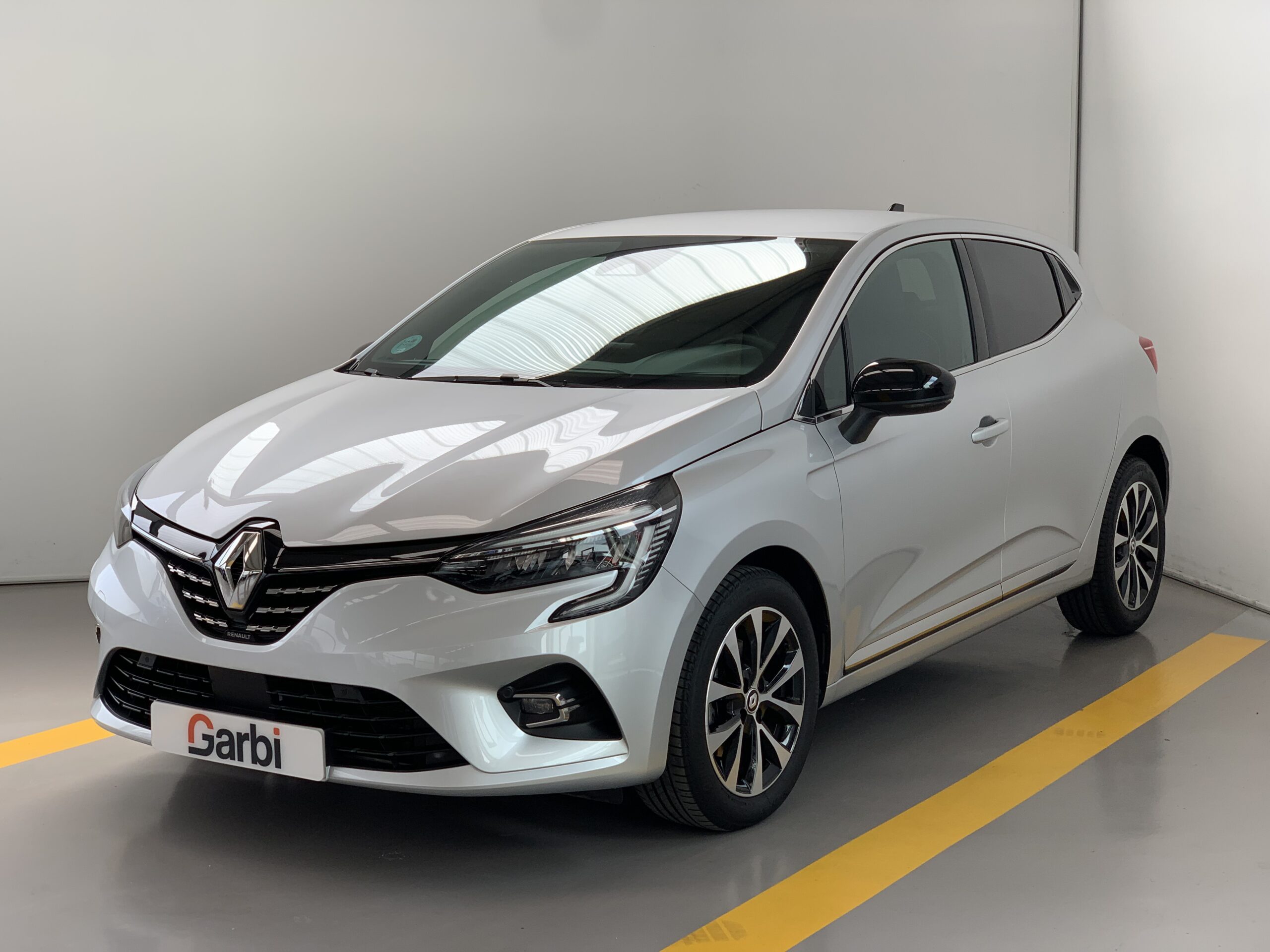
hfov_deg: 36.8
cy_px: 476
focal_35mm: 52
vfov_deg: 28.0
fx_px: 1908
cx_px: 635
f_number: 2.4
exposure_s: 1/157
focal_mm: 6
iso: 16
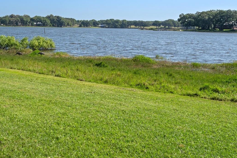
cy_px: 44
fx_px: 355
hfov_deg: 36.7
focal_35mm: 54
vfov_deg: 24.8
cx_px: 93
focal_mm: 35
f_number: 8
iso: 200
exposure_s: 1/640
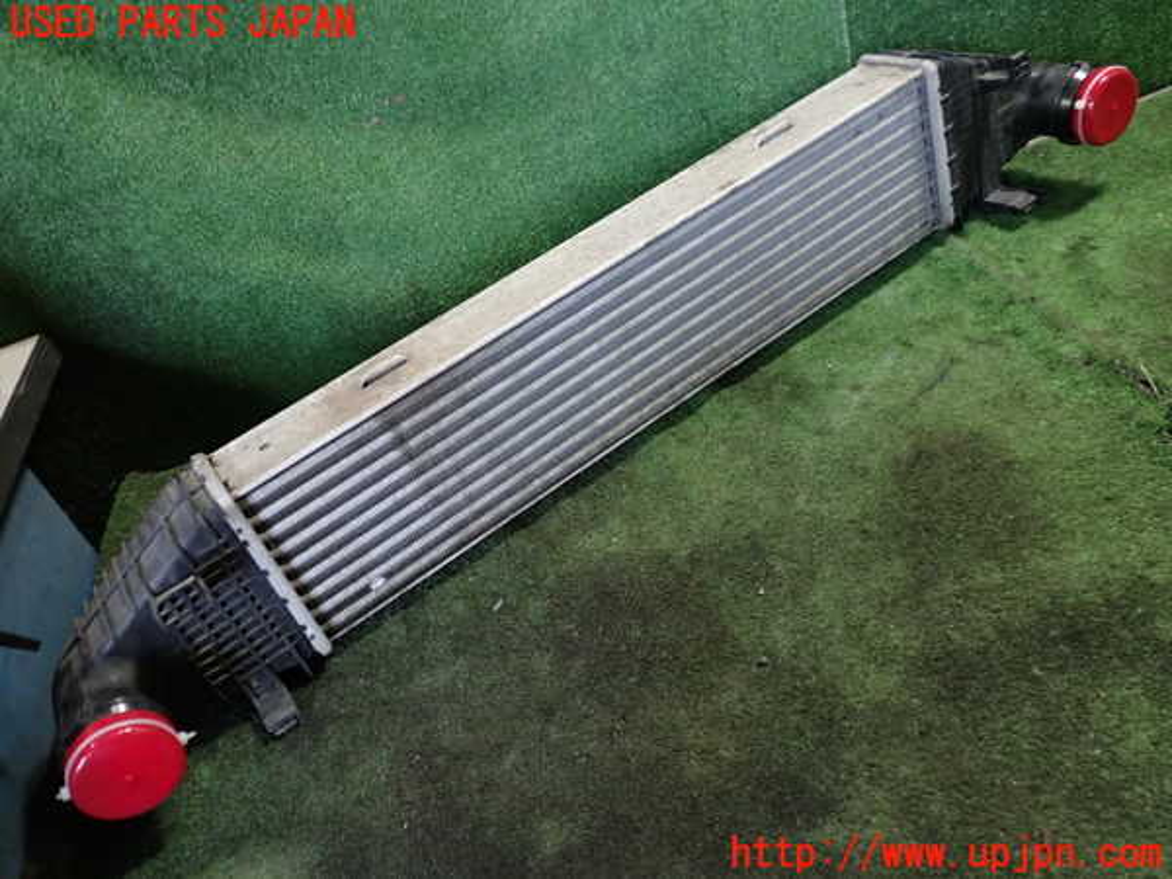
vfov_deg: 46.8
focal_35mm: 30
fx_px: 1016
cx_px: 586
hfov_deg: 60.0
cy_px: 440
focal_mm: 5.4
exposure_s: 1/30
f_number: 2.3
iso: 250
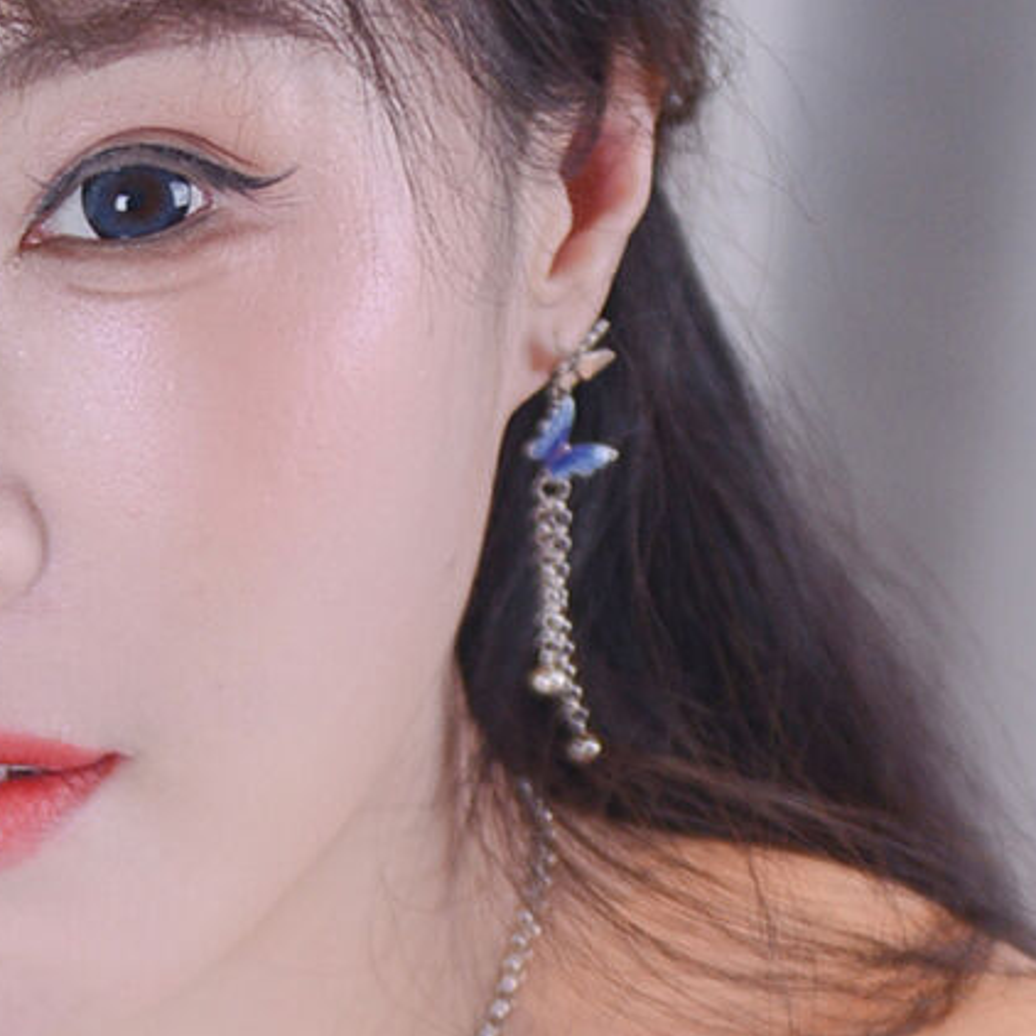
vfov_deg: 6.5
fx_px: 8837
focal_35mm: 261
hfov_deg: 6.7
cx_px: -66
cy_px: 2011
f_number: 2.8
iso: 320
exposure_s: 1/100
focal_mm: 48
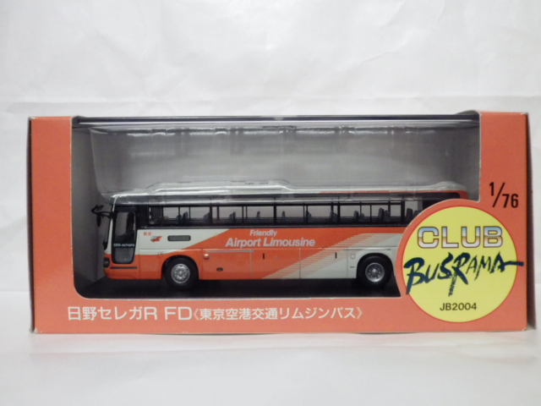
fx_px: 641
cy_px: 203
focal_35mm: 41
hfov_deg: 45.8
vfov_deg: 35.1
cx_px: 270
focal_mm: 7.4
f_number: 3.6
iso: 800
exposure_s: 1/45
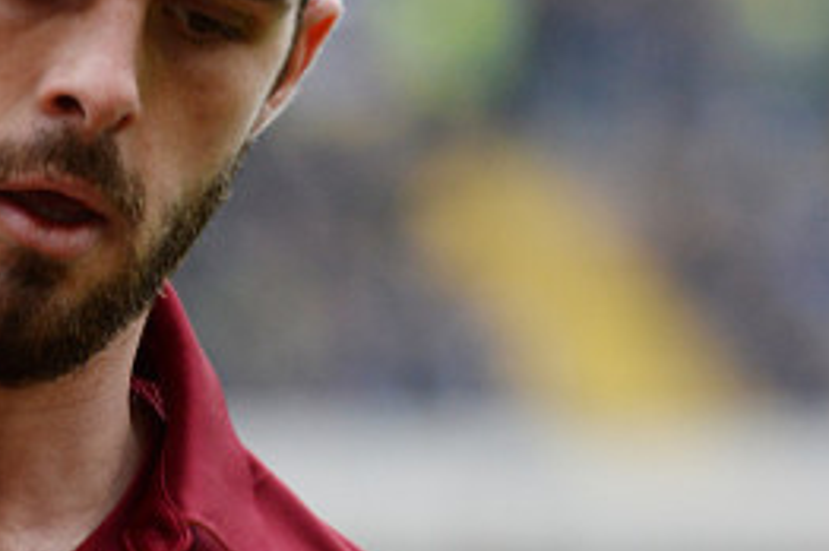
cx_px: -65
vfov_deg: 2.0
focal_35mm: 686
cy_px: 66
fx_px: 15777
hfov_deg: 3.0
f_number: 9
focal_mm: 300
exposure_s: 1/1000
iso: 1600
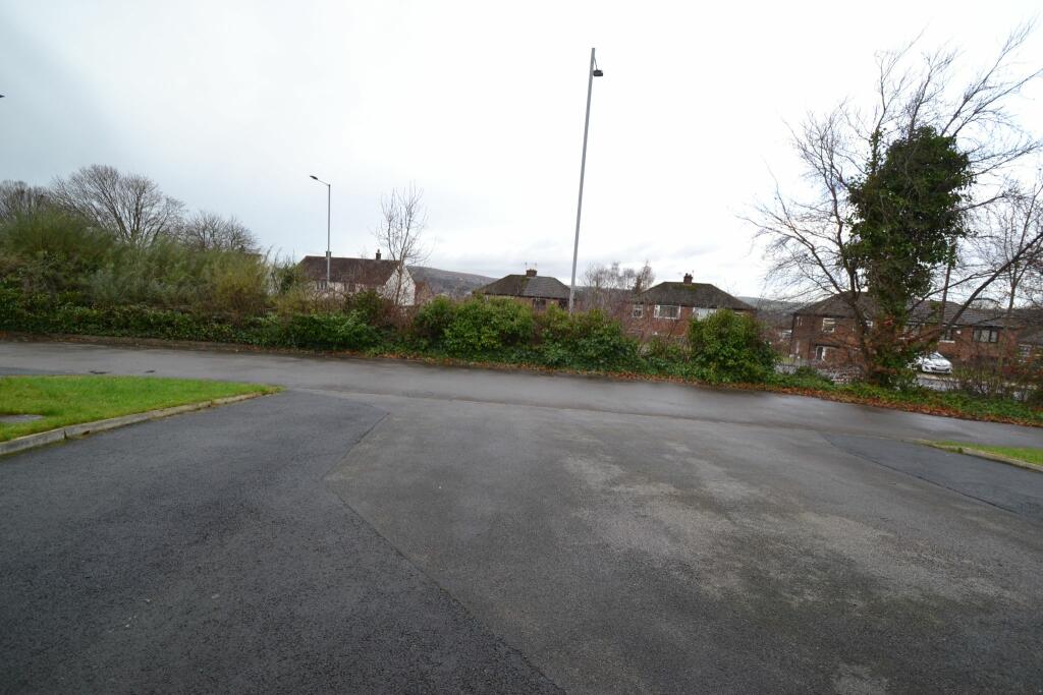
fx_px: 435
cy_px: 348
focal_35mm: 15
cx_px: 522
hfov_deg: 100.4
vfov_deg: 77.3
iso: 400
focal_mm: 10
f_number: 5.6
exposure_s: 1/125
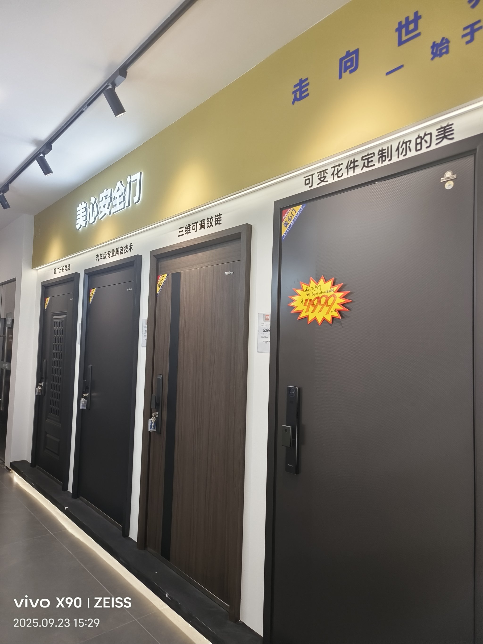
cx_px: 242
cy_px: 322
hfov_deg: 58.9
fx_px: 428
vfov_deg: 73.9
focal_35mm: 23
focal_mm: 5.5
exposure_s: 1/100
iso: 89
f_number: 1.75
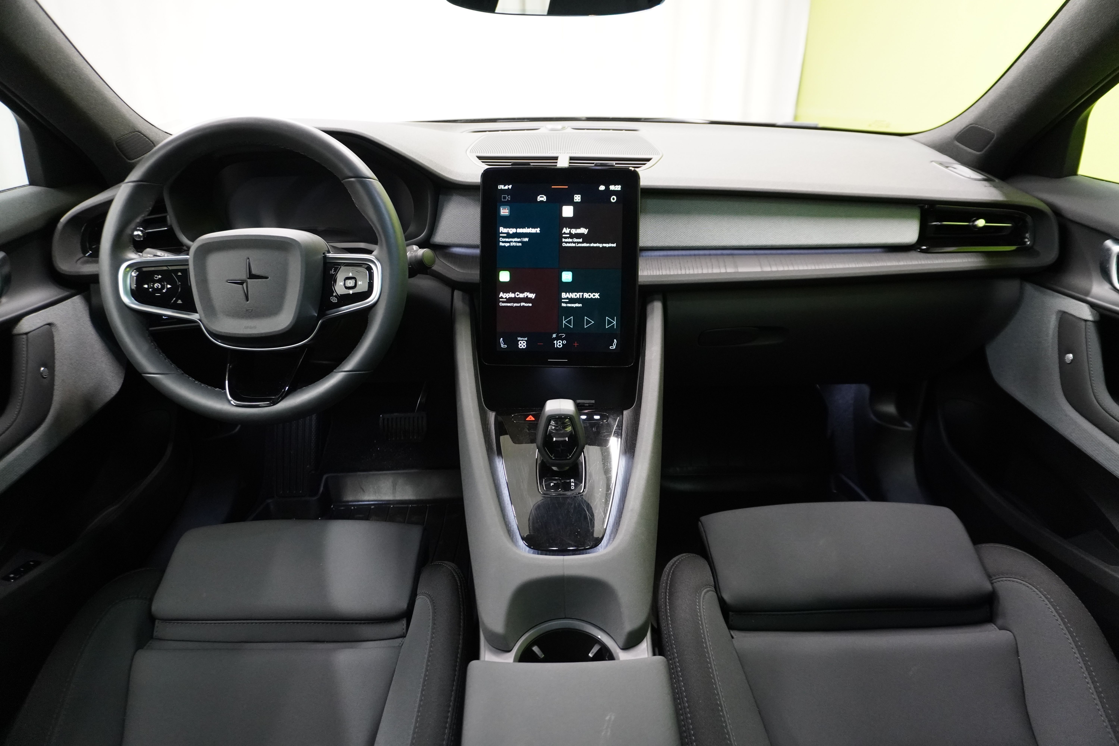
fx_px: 746
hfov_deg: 73.7
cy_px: 373
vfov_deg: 53.1
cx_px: 560
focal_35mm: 24
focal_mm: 16
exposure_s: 1/30
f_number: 3.5
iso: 2000
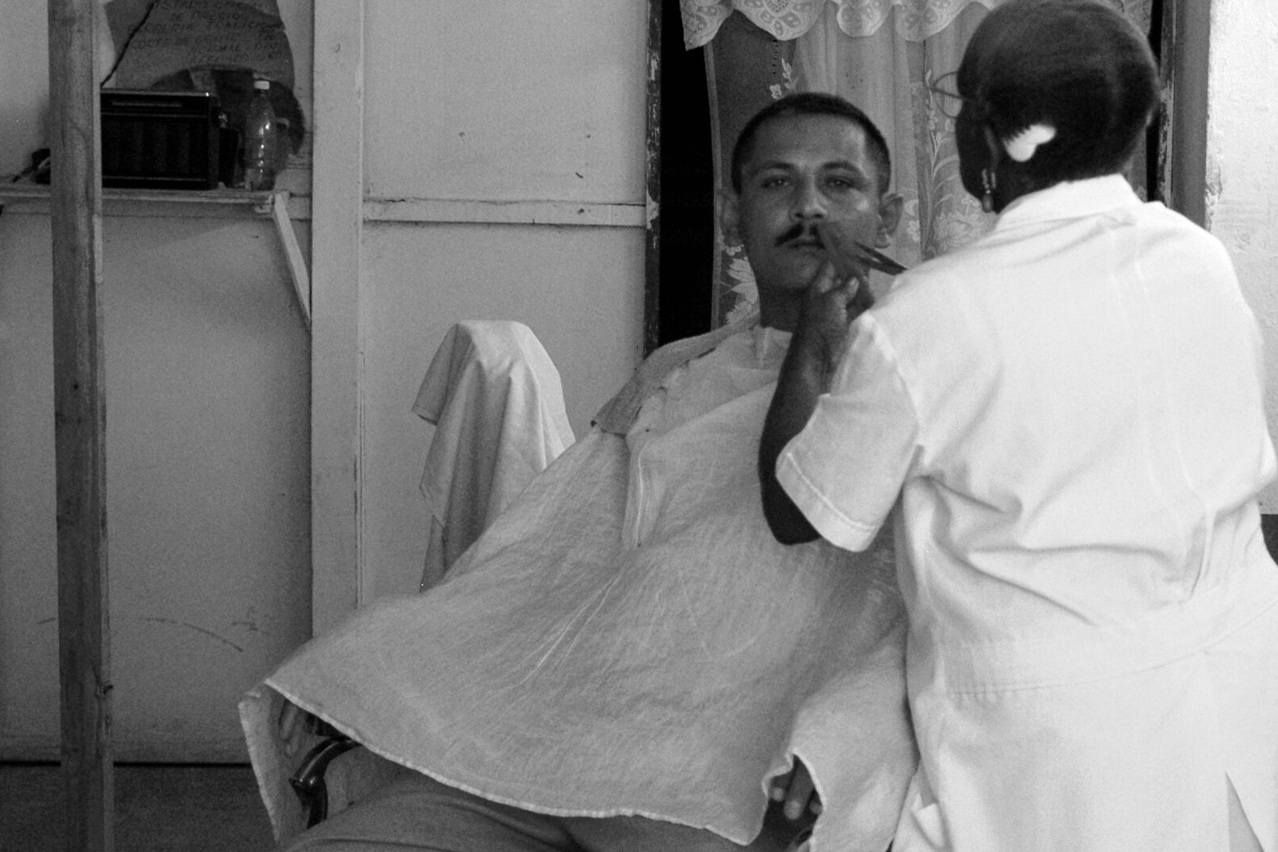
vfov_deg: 17.3
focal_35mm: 79
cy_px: 345
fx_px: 2795
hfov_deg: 25.6
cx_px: 879
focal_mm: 35
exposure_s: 1/40
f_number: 4
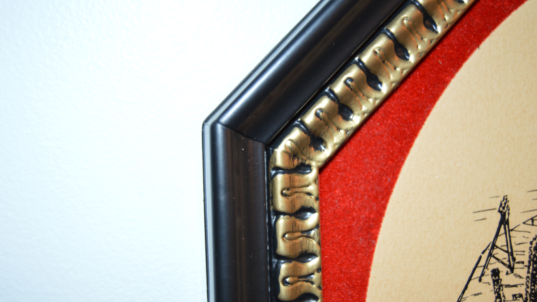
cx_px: 268
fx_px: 584
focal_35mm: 41
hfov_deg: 49.4
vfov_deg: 29.0
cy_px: 160
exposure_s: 1/60
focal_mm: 26
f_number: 4
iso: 500
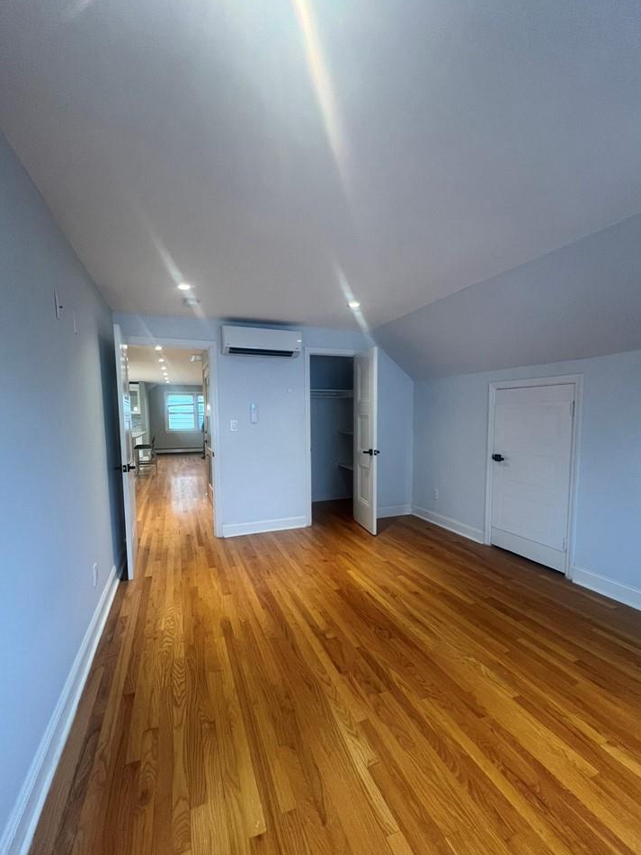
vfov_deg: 102.0
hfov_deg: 85.7
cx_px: 317
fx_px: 346
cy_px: 450
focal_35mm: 14
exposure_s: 1/60
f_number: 1.8
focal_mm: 1.57
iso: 200
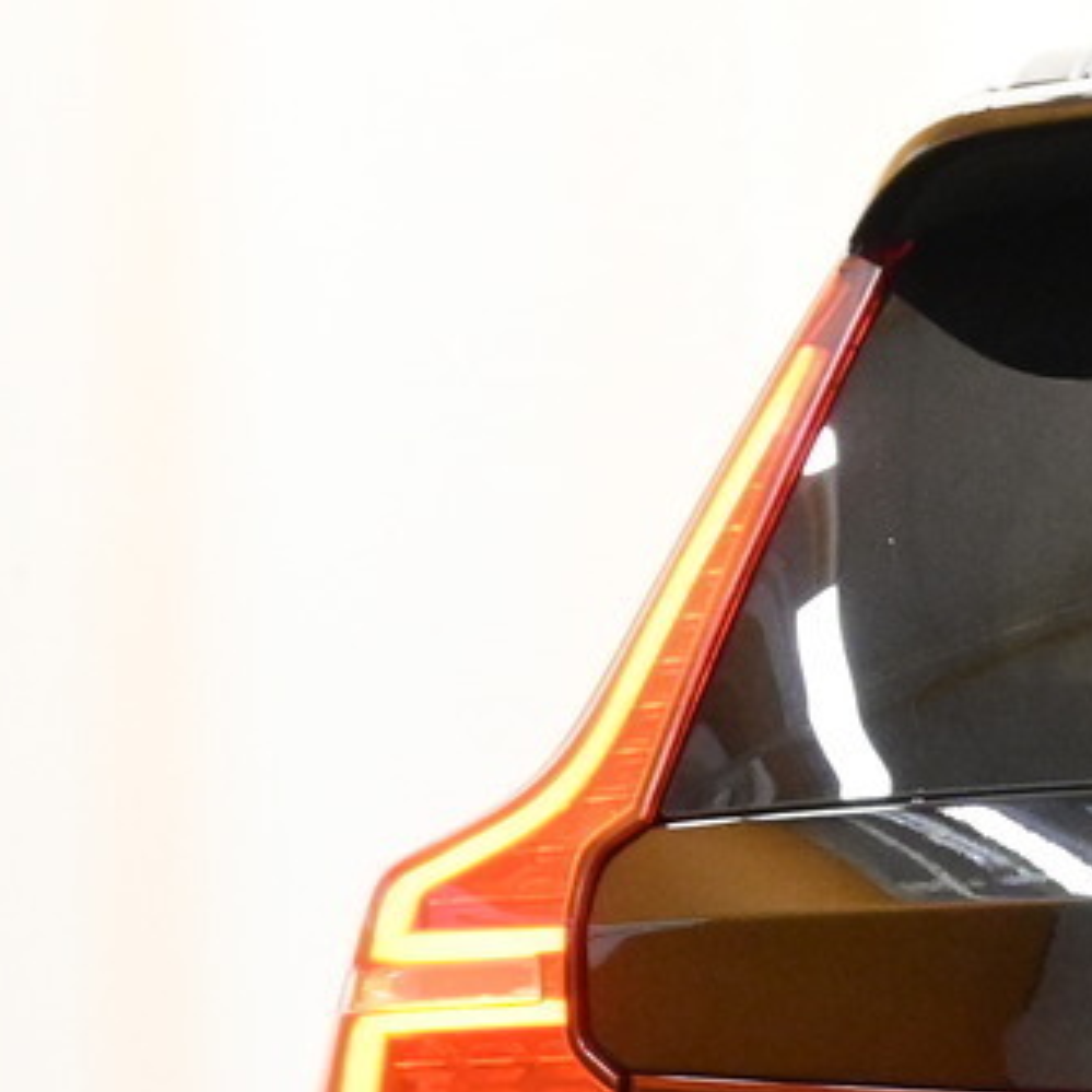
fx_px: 8640
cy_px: 1345
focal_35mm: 242
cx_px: 2089
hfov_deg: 7.0
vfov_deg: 7.2
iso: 5000
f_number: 5.6
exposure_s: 1/125
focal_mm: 39
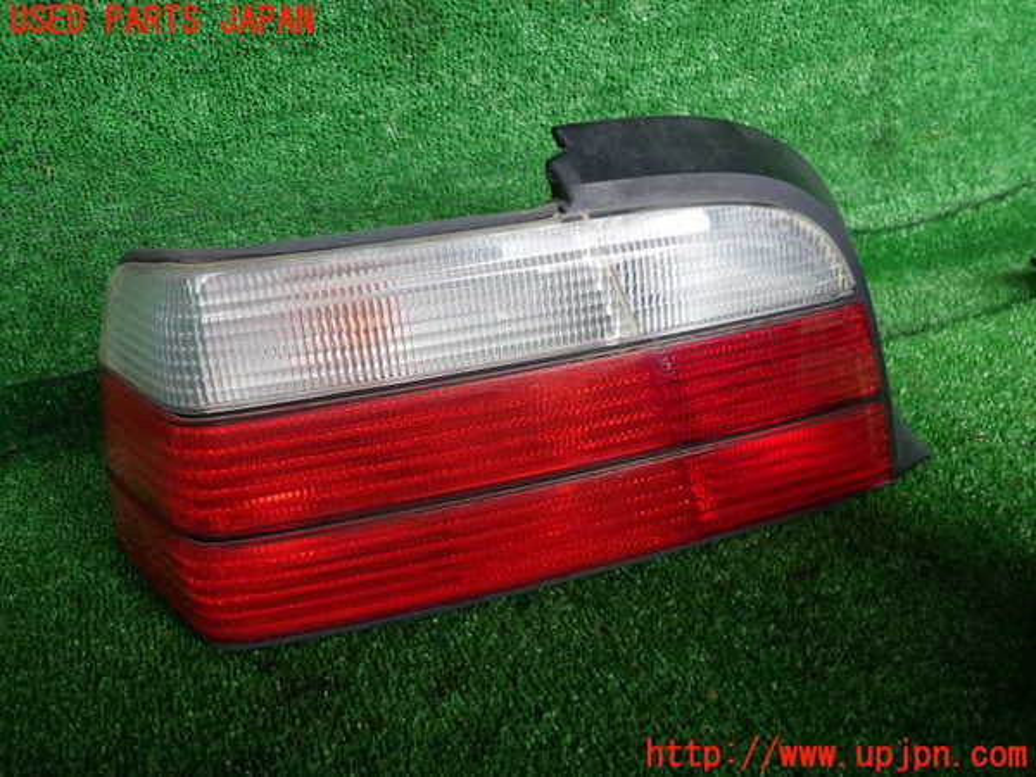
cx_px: 518
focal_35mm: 30
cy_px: 388
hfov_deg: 60.0
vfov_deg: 46.8
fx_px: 898
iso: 200
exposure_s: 1/40
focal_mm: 5.4
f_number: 2.3
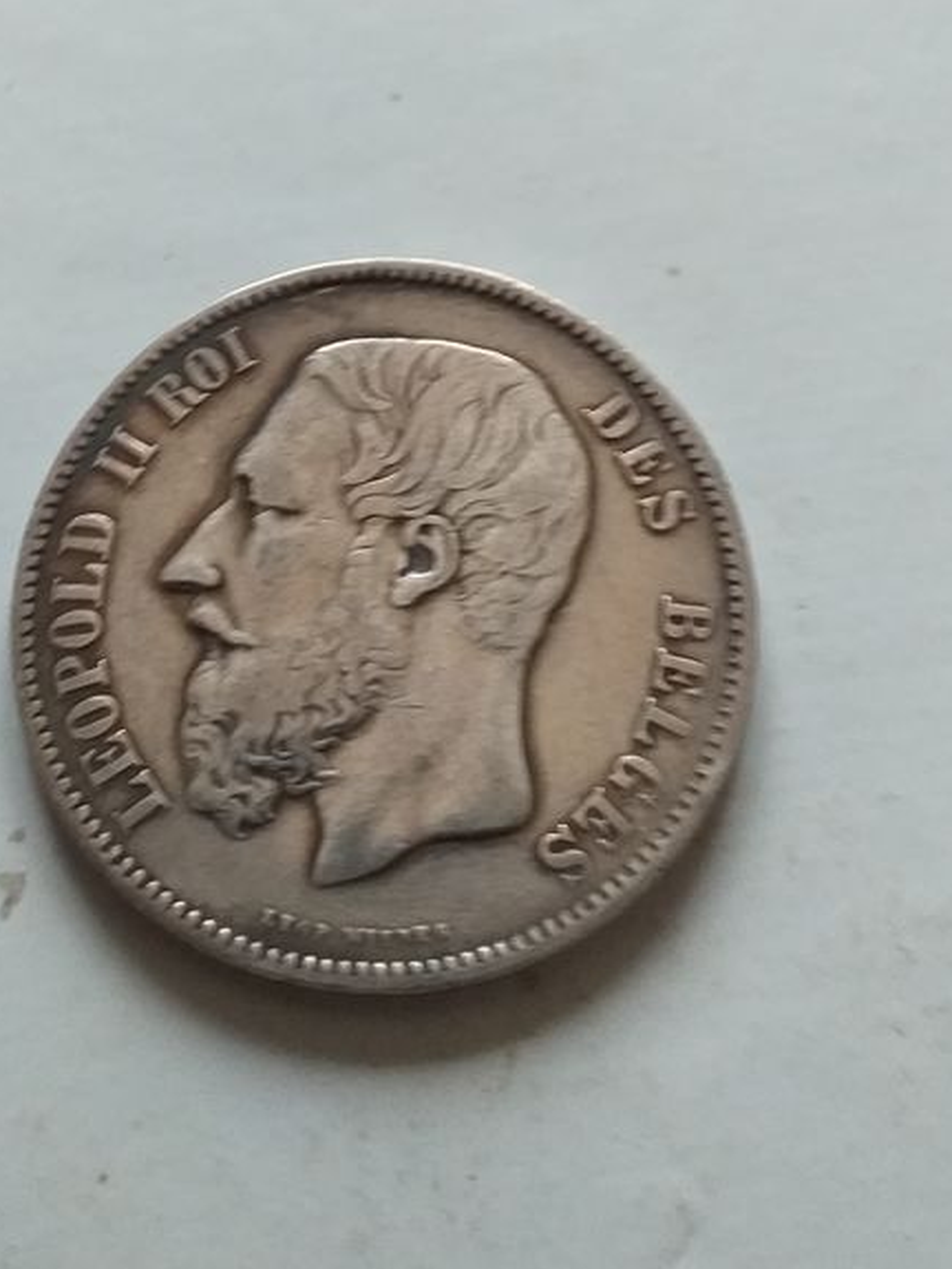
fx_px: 1722
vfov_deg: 38.4
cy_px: 199
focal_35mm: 47
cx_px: 426
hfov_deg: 30.9
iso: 200
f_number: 1.9
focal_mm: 3.6
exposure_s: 1/50
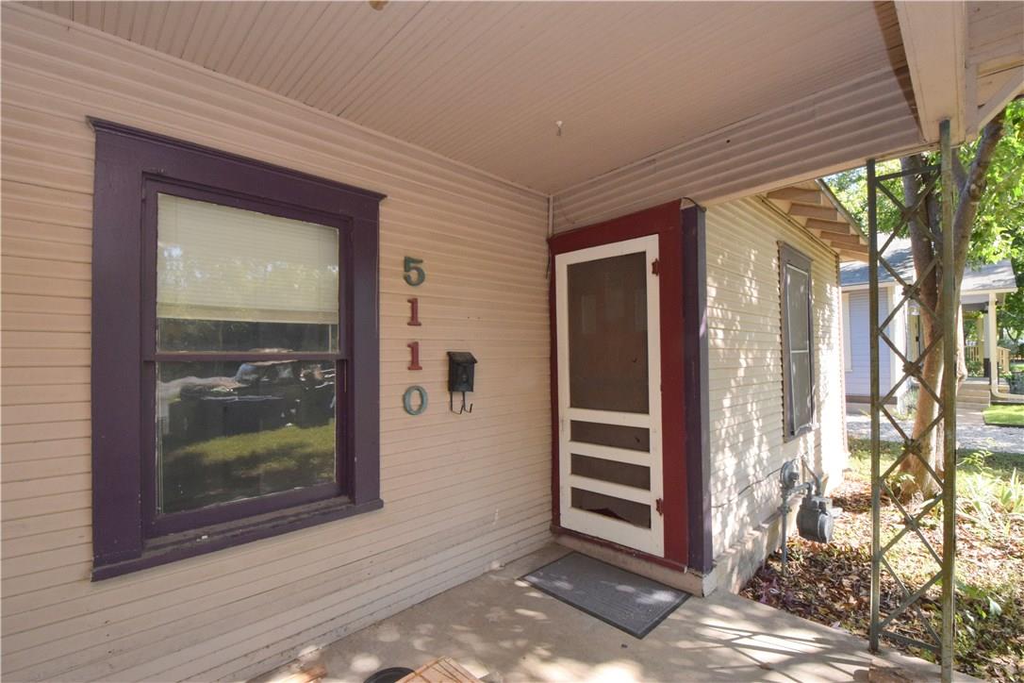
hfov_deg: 100.4
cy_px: 342
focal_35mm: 15
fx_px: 427
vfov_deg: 77.3
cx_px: 512
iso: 1600
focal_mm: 10
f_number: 14
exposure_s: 1/200
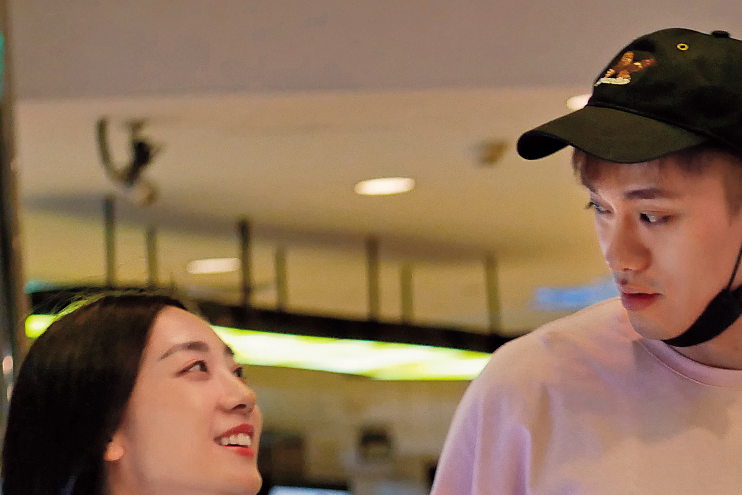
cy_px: 627
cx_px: 603
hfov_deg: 7.1
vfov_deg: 4.7
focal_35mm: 290
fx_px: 5977
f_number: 2.8
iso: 1000
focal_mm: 54
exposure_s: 1/125
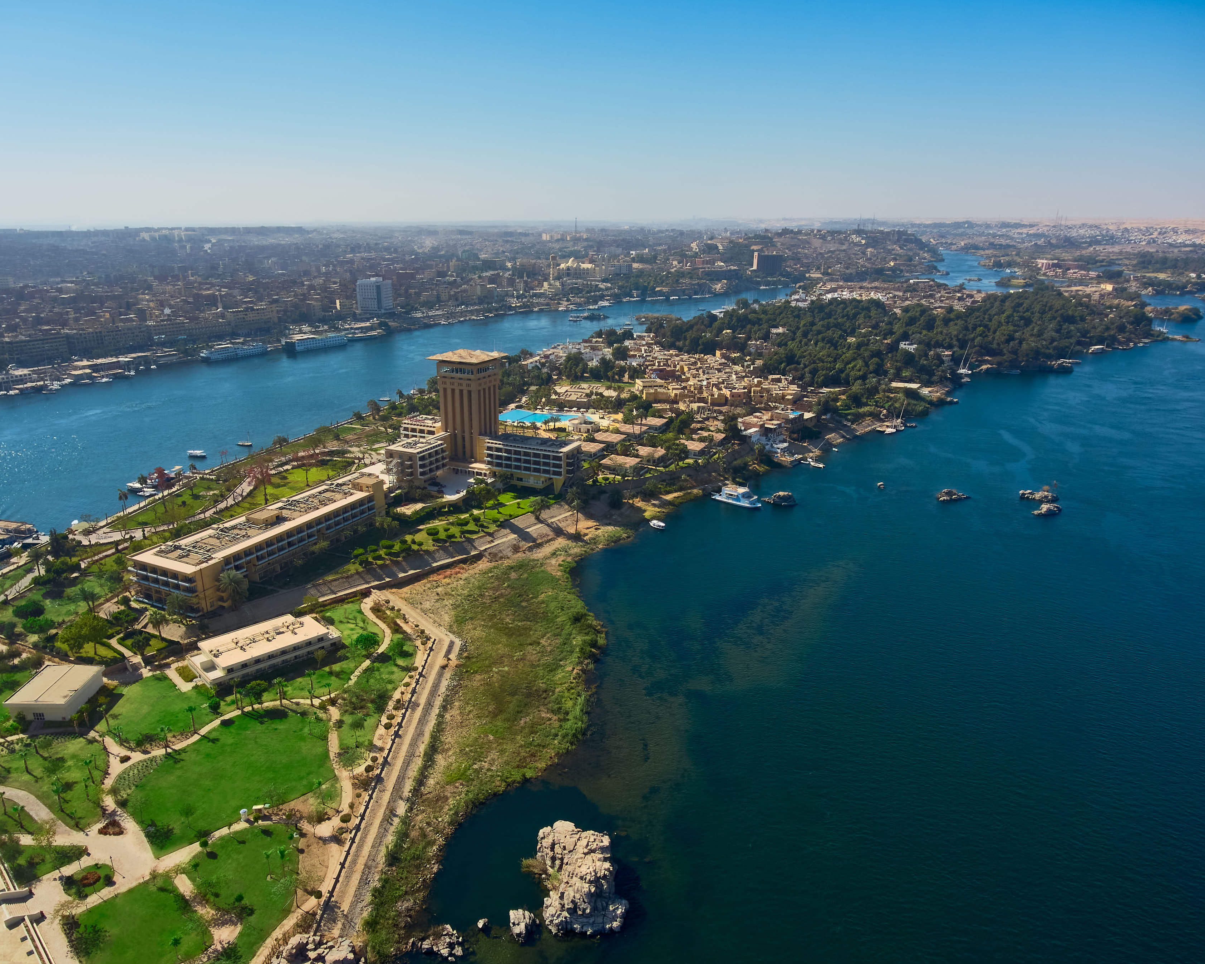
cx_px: 519
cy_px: 515
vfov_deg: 60.8
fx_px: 820
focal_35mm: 23
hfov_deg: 72.2
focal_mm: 3.61
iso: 100
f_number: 2.8
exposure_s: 1/127
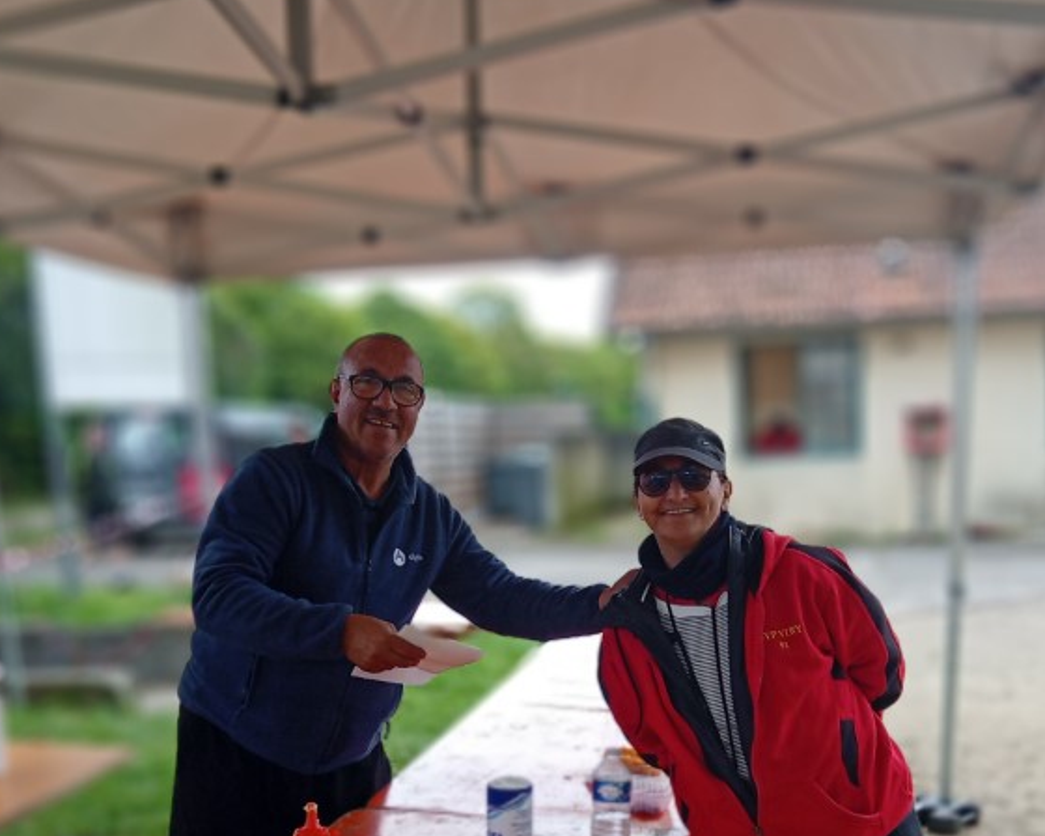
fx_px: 1546
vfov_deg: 29.6
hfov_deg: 37.3
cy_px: 662
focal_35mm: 50
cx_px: 539
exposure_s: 1/100
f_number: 2.8
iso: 200
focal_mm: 3.95
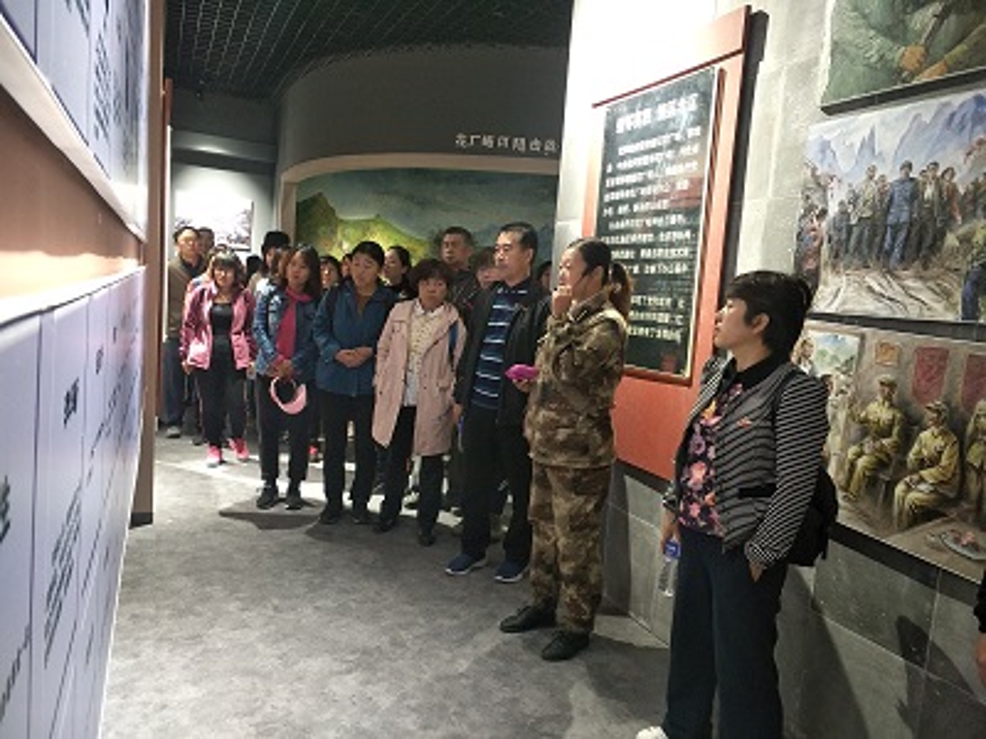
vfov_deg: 54.9
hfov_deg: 69.4
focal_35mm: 25
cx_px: 493
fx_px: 712
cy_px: 370
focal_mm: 4.42
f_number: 2
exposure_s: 1/33.3
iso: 745
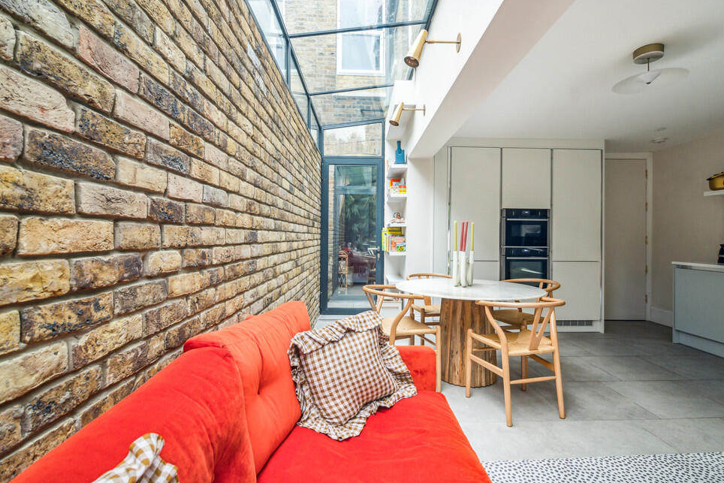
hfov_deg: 93.2
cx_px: 373
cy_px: 235
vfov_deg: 70.4
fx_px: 342
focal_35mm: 17
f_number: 11
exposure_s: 1/30
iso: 3200
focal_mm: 16
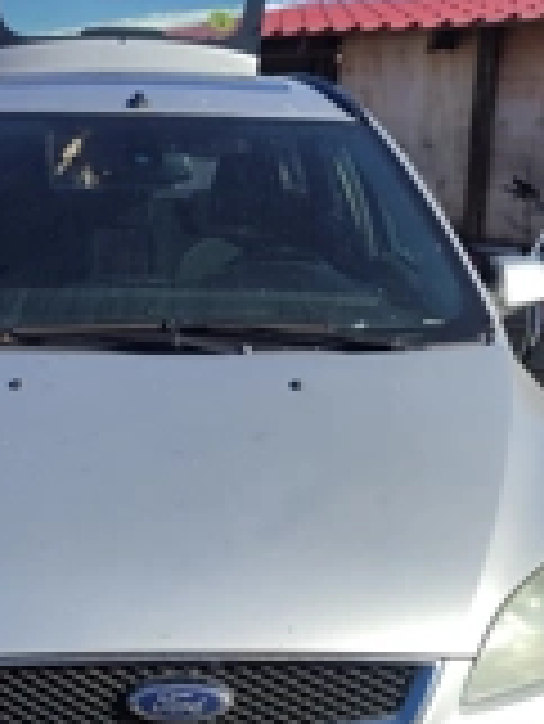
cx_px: 162
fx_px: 1297
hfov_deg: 23.5
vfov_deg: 30.6
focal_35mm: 62
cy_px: 558
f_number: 1.9
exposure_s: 1/788
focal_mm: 6.04
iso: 50
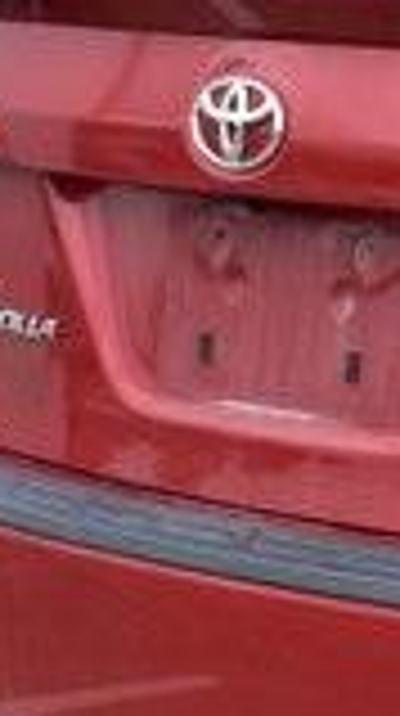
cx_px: 1128
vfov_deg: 12.6
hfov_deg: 6.5
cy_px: 408
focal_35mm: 171
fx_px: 3239
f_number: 10
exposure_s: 1/320
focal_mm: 27
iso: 400
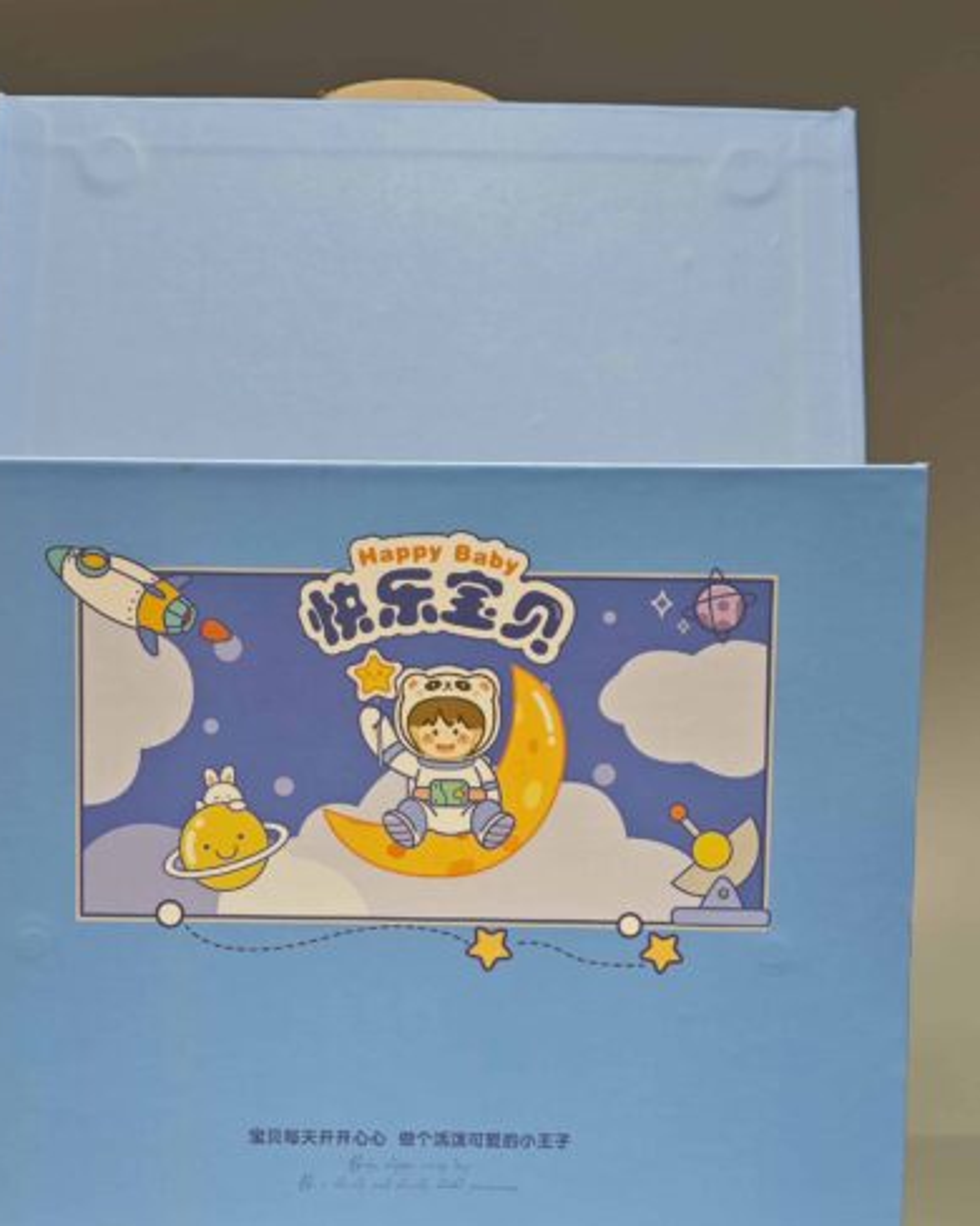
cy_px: 716
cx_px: 417
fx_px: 3483
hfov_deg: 16.0
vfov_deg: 20.0
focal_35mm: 96
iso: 160
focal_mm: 10.1
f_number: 2
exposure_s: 1/100
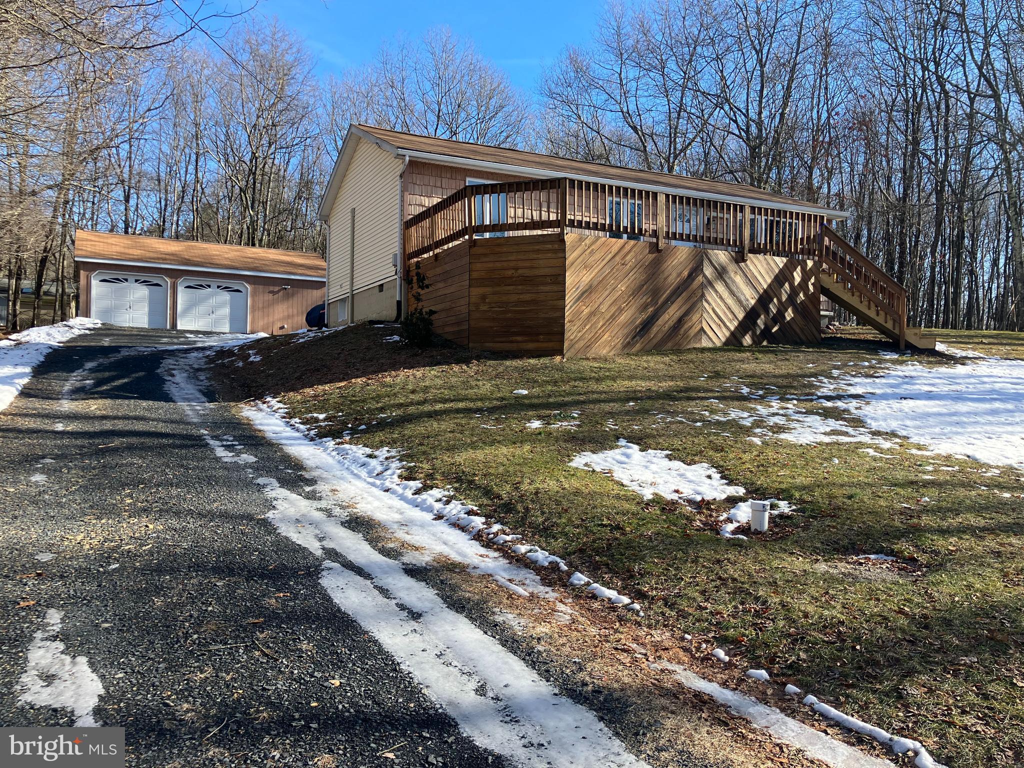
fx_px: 828
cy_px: 384
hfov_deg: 63.4
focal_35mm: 28
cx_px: 512
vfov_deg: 49.7
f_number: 1.8
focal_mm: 3.99
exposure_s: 1/665
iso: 32
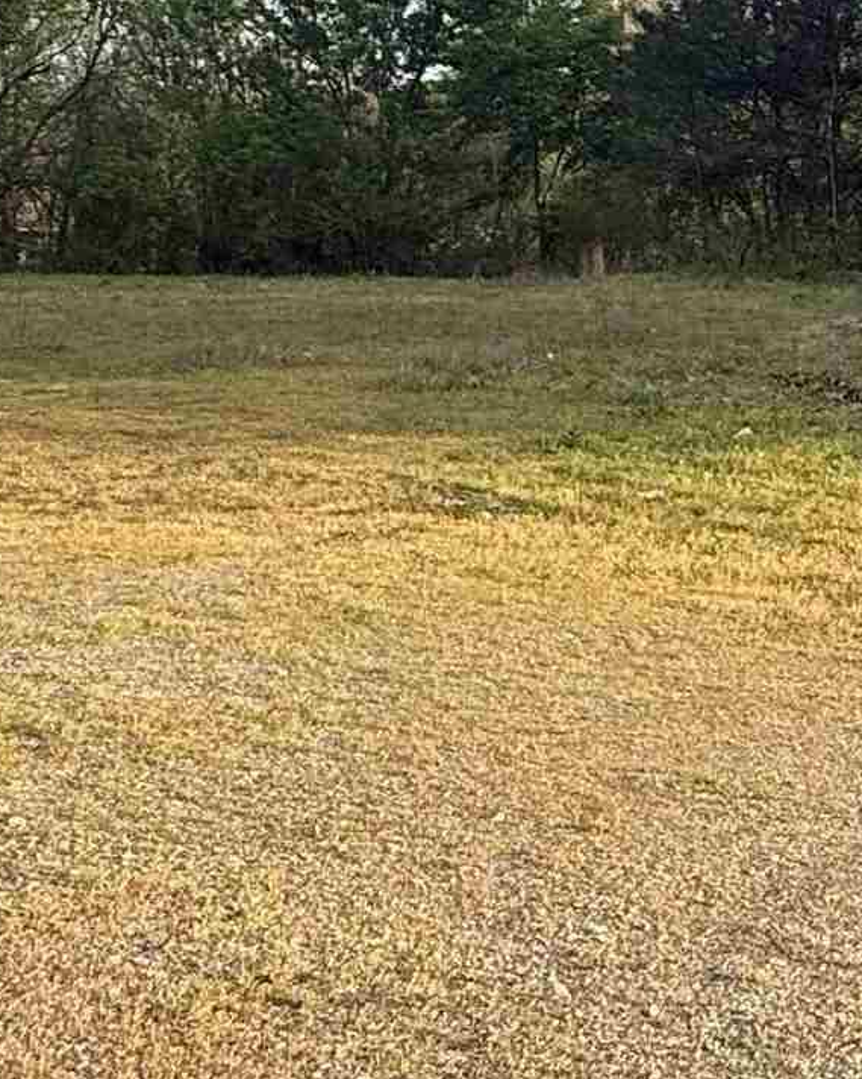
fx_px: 1883
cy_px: 309
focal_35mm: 59
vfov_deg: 31.6
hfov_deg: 23.5
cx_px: 1044
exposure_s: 1/510
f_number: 2.2
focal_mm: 2.22
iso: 50
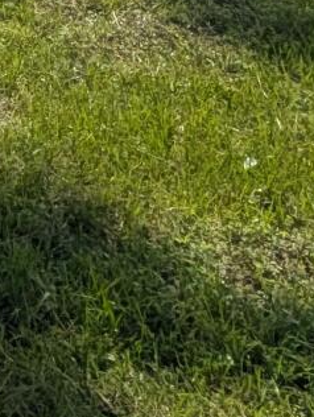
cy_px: -387
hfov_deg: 12.3
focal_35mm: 76
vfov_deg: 18.4
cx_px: -556
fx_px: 917
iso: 60
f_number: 1.7
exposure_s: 1/9804
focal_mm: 2.02
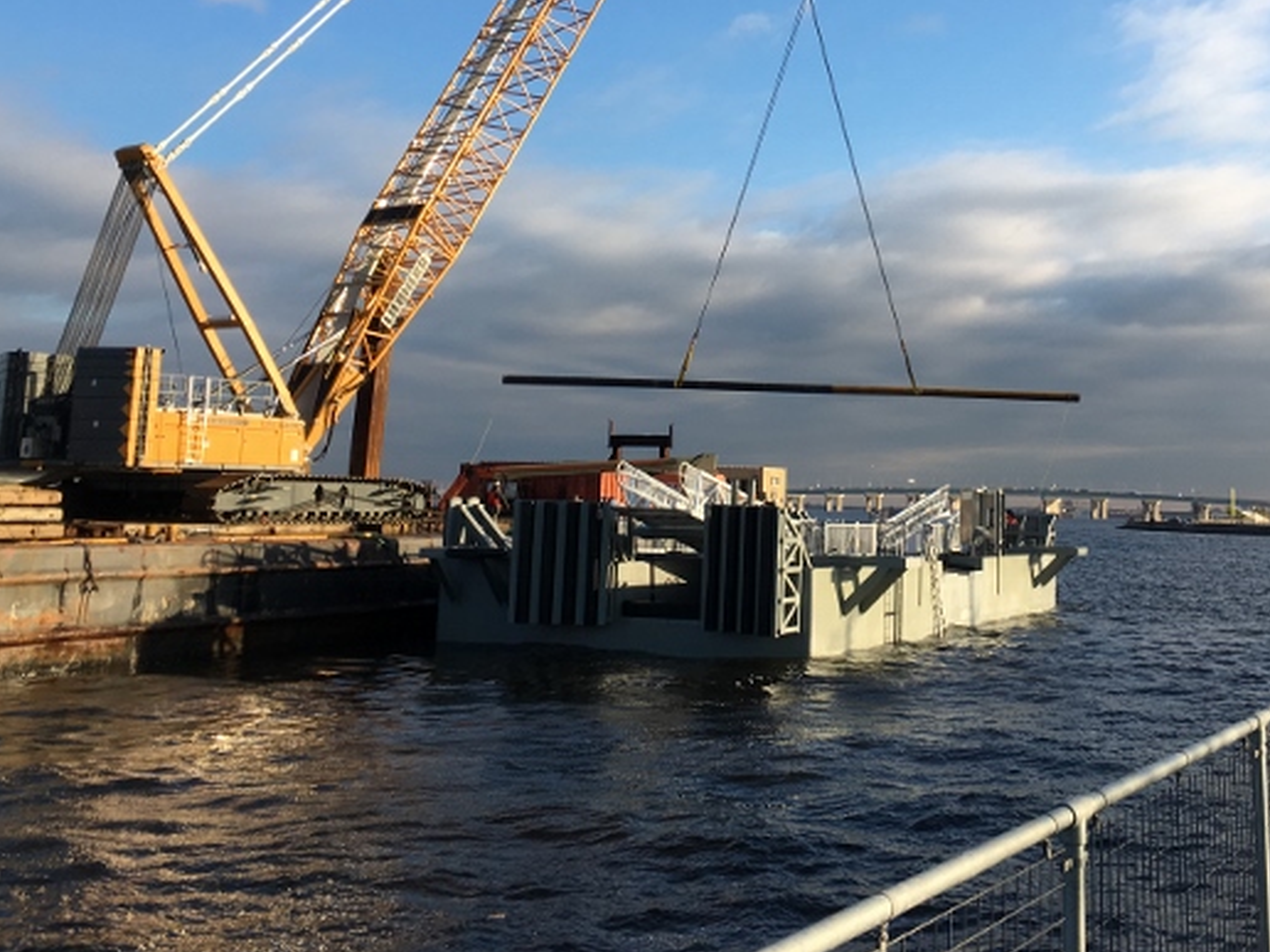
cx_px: 847
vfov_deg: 31.6
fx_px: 1651
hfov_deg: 41.5
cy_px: 239
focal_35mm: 45
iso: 25
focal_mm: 4.15
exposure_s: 1/1068
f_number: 2.2
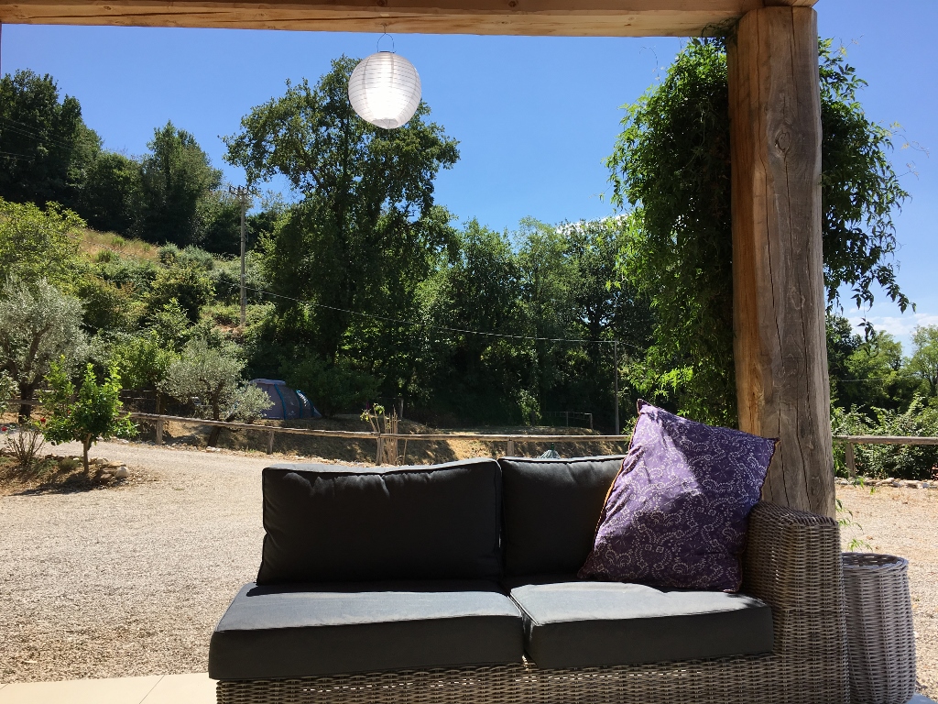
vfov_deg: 48.2
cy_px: 352
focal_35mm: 29
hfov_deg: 61.7
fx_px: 786
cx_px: 469
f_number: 2.2
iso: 25
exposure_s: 1/1350
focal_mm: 4.15
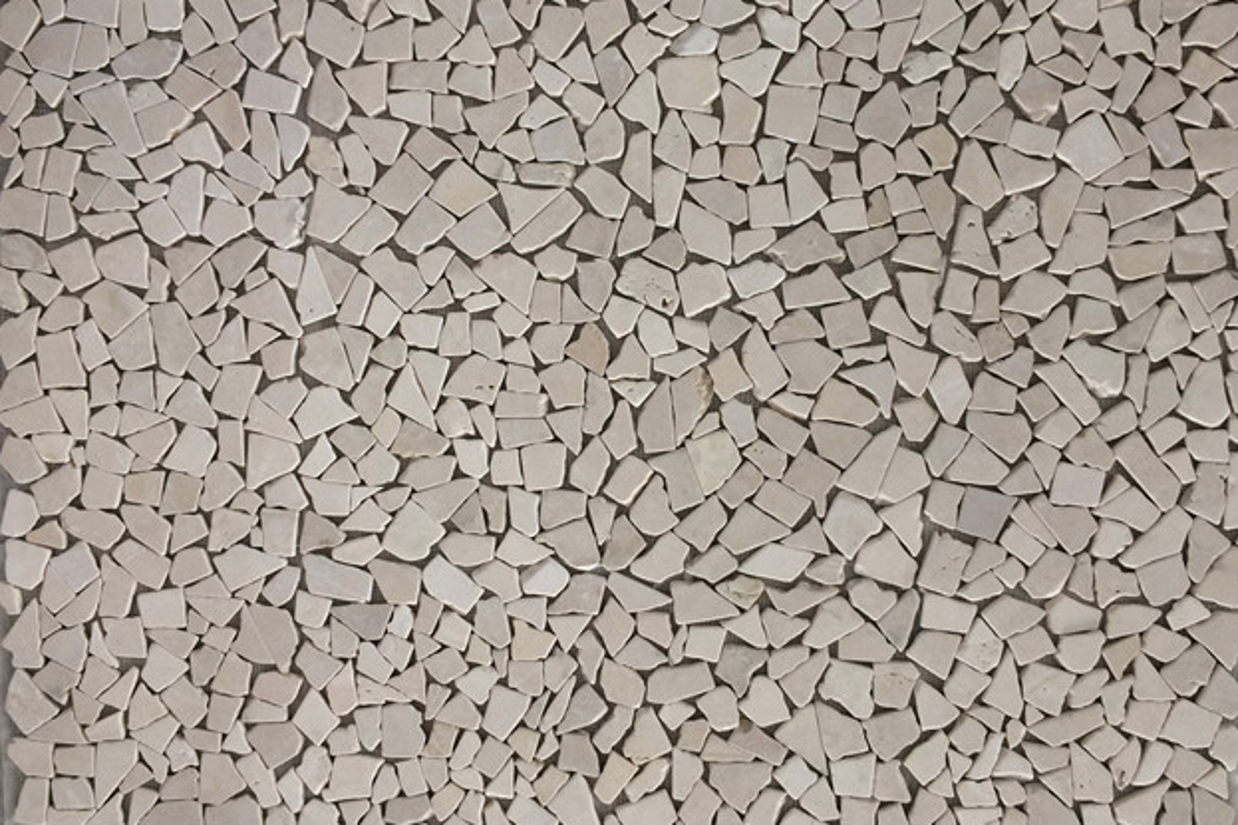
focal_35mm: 31
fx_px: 1066
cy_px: 388
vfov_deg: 42.3
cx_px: 630
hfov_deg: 60.3
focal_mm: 4.15
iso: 100
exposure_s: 1/33
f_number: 2.2
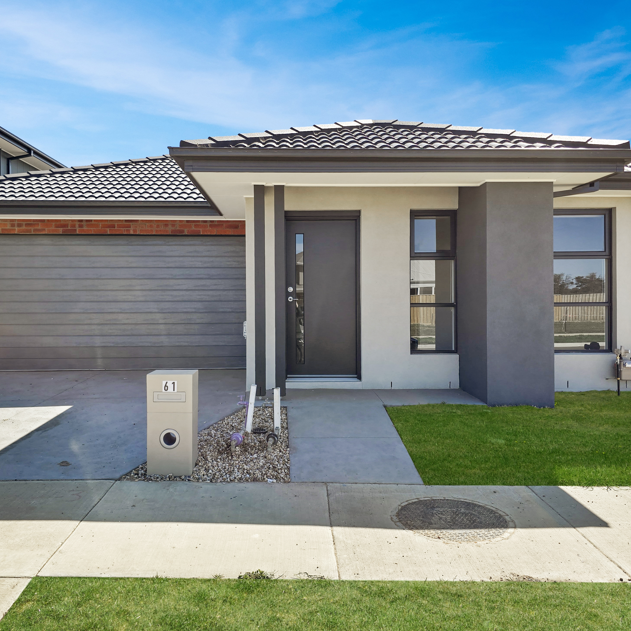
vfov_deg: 57.3
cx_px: 295
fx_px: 577
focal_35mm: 28
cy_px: 308
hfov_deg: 57.3
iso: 12
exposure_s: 1/696
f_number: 1.7
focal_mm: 6.3
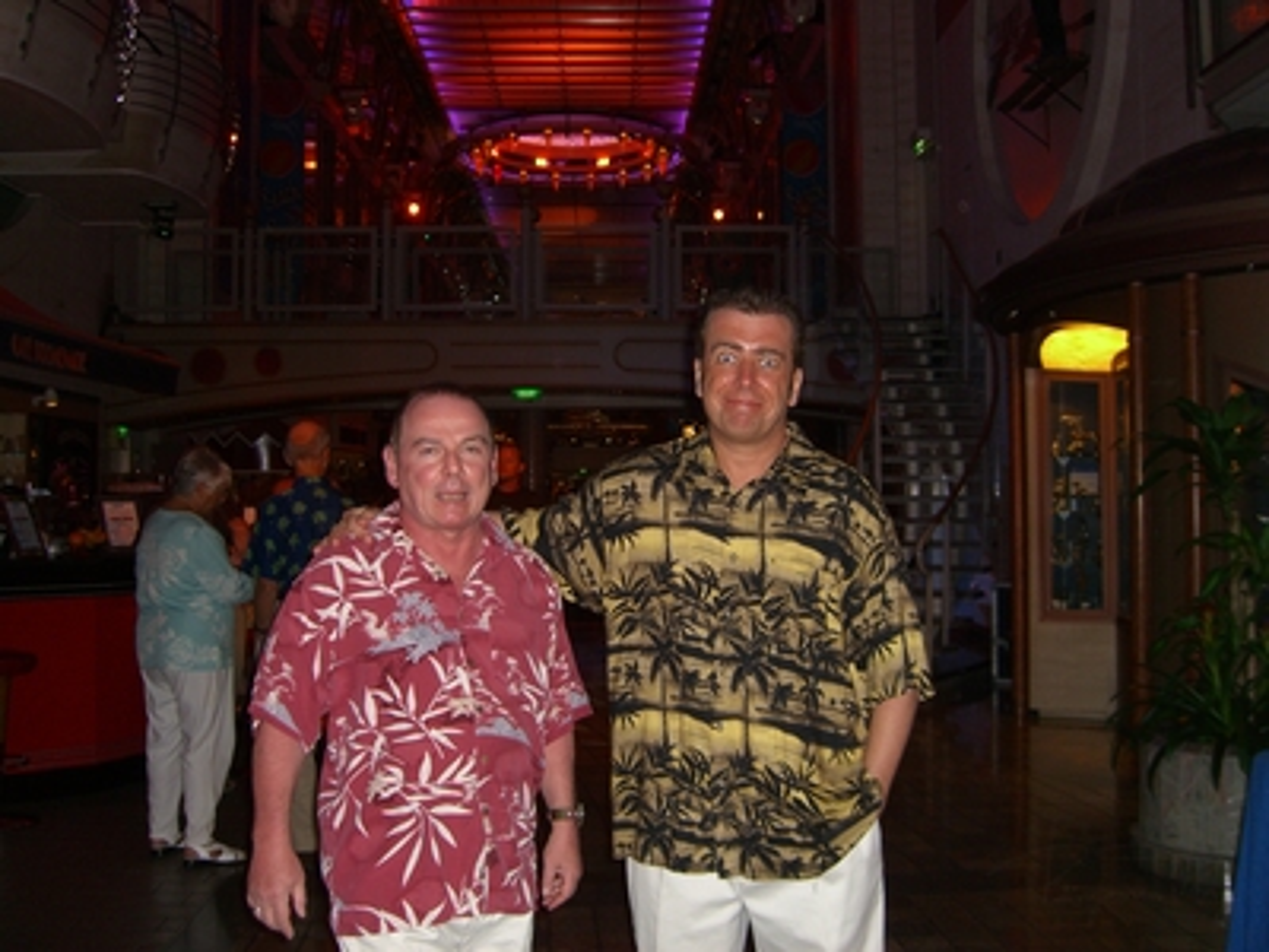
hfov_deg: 49.0
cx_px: 634
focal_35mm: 38
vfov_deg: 37.7
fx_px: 1393
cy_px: 476
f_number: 2.8
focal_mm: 7.9
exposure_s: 1/60
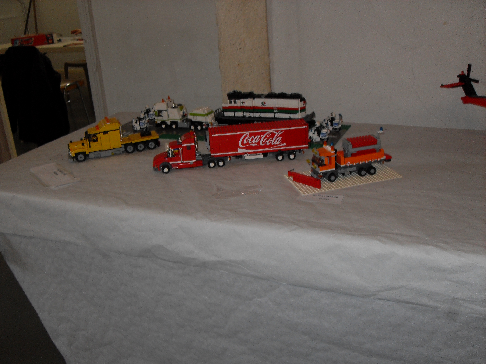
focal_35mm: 37
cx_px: 243
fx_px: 519
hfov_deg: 50.1
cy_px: 182
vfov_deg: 38.7
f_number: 2.8
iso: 100
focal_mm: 6.3
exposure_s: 1/45
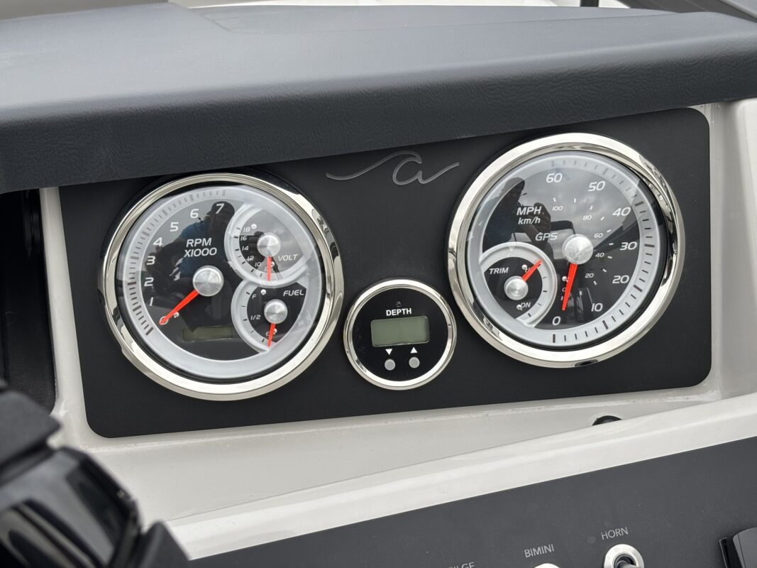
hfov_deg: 36.8
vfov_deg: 28.0
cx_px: 378
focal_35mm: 52
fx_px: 1137
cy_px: 284
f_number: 1.6
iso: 32
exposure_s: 1/594
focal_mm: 5.96
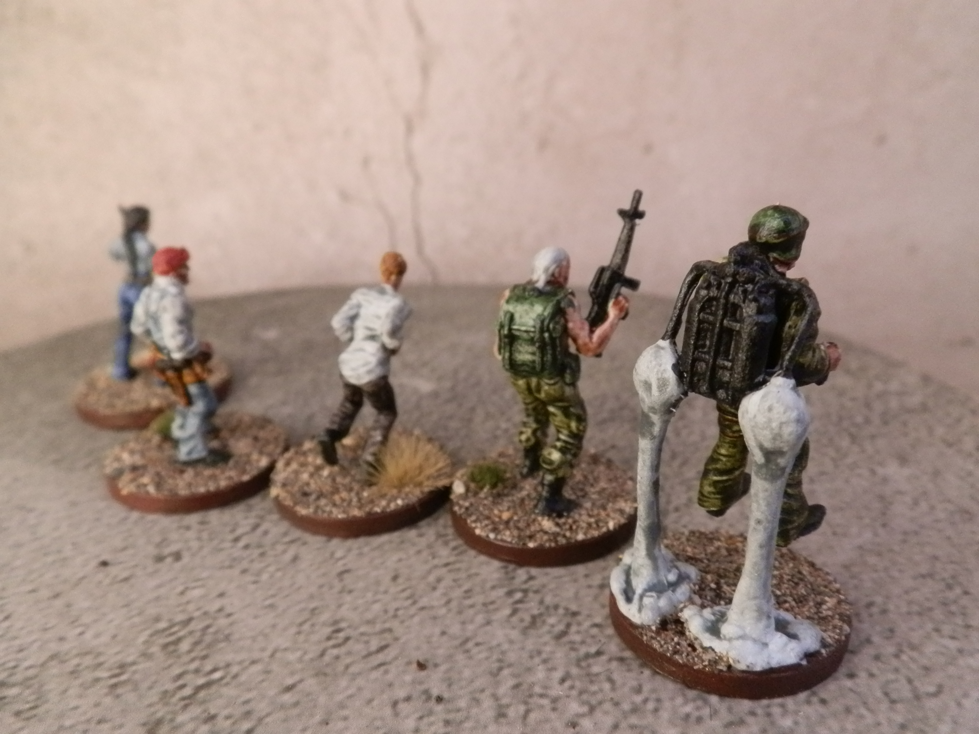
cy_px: 367
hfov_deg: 63.4
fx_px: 792
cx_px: 490
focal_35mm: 28
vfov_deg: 49.7
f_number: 3.1
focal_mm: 5
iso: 400
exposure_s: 1/100
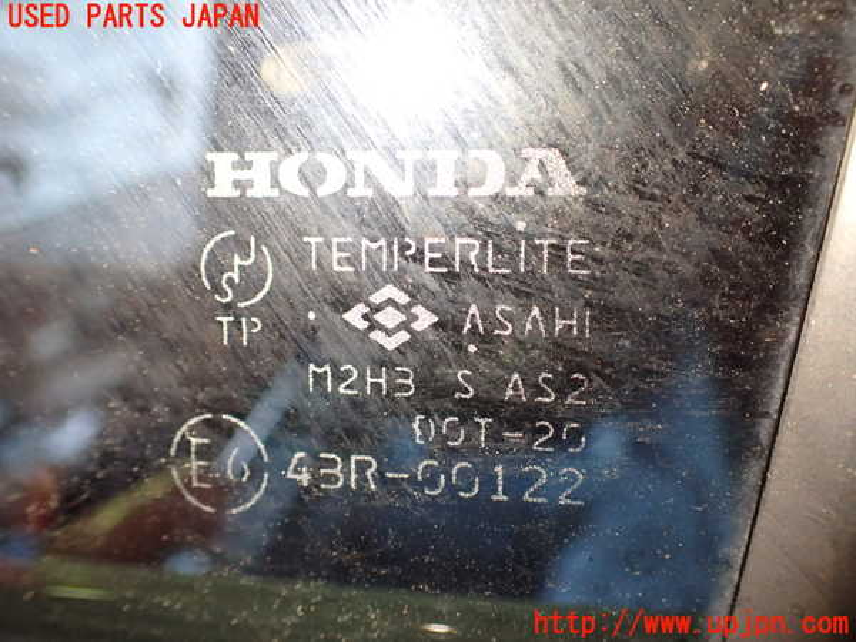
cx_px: 428
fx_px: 742
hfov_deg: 60.0
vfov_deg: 46.8
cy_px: 321
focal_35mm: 30
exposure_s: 1/40
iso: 800
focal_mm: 5.4
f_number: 2.3
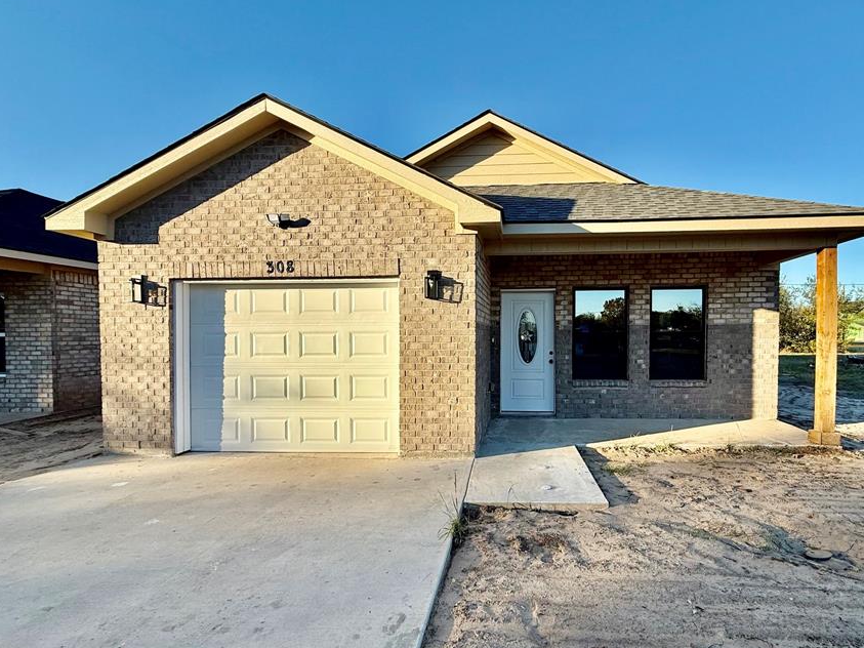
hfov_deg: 90.2
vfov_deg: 74.6
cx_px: 503
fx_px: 424
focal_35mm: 17
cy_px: 345
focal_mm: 2.22
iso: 50
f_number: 2.2
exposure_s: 1/1033
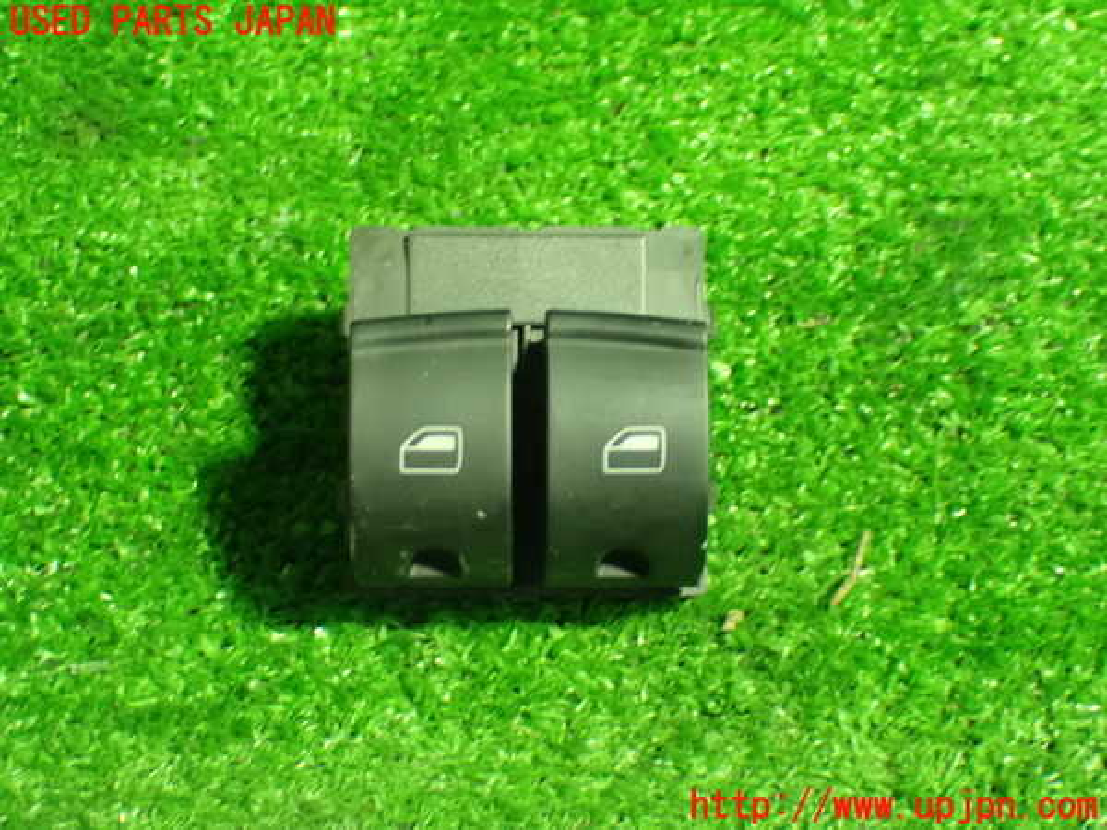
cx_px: 554
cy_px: 415
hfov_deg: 31.2
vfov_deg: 23.7
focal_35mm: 62
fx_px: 1983
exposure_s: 1/40
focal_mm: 11.09
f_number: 3.6
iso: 1600
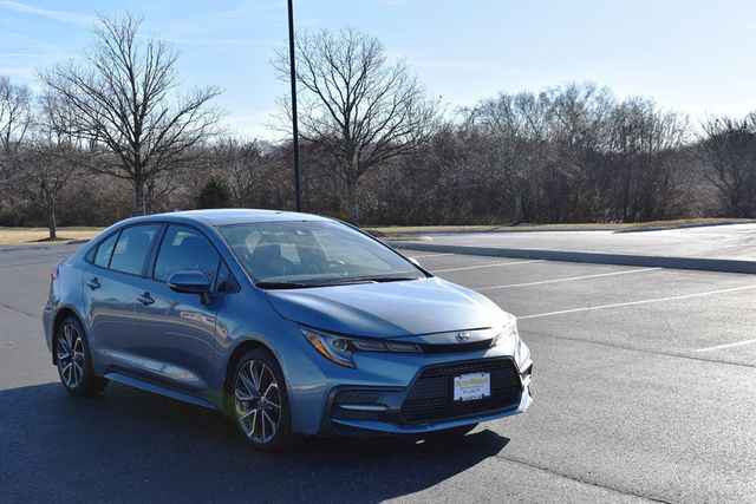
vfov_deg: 25.8
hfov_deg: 37.8
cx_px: 378
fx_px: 1103
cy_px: 252
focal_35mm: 52
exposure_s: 1/250
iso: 100
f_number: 8
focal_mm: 35
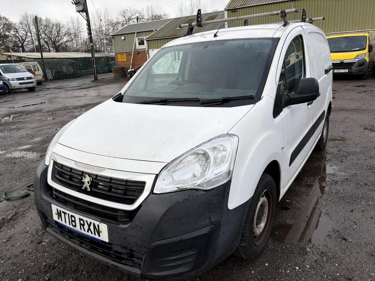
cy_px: 140
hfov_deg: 67.3
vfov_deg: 53.1
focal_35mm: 26
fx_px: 282
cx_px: 188
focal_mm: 5.96
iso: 50
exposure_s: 1/1032
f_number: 1.6
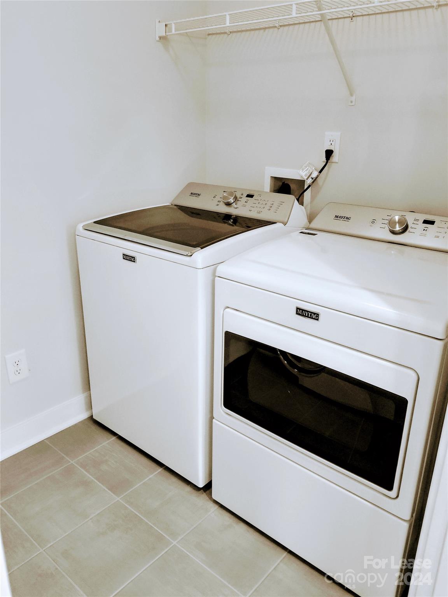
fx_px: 449
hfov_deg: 53.1
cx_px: 224
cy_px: 298
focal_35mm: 26
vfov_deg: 67.3
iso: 160
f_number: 1.7
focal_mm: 4.25
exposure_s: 1/30
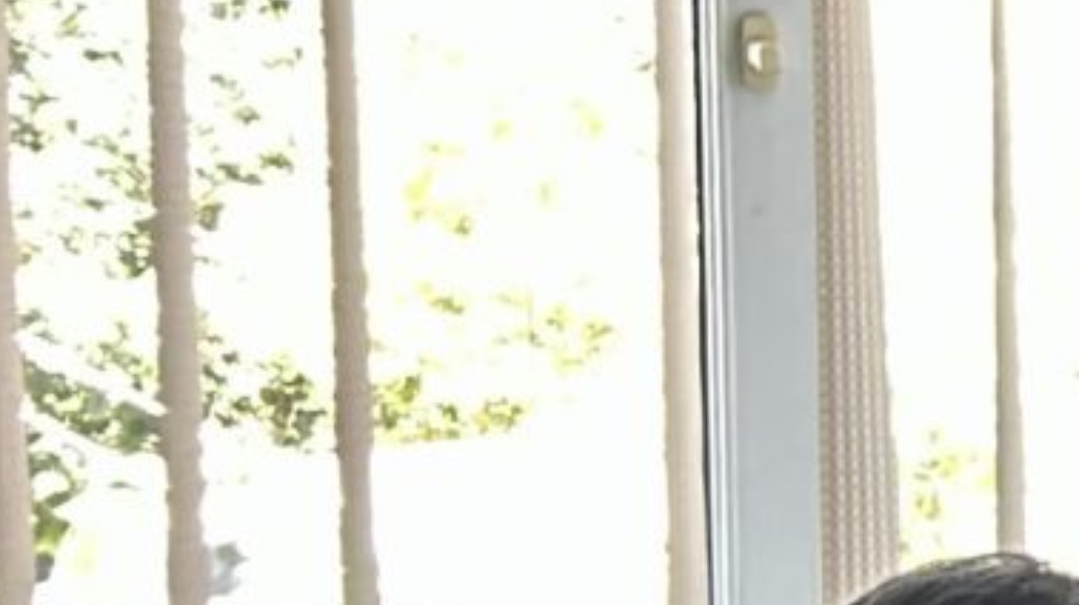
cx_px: 3411
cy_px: 942
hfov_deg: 8.8
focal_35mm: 192
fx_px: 5489
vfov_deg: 6.2
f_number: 1.5
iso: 125
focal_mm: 5.7
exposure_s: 1/86
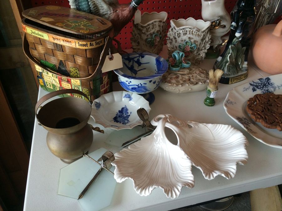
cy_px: 106
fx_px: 244
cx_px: 141
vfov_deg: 46.8
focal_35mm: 30
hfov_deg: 60.0
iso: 50
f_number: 2.2
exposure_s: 1/120
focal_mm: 4.12
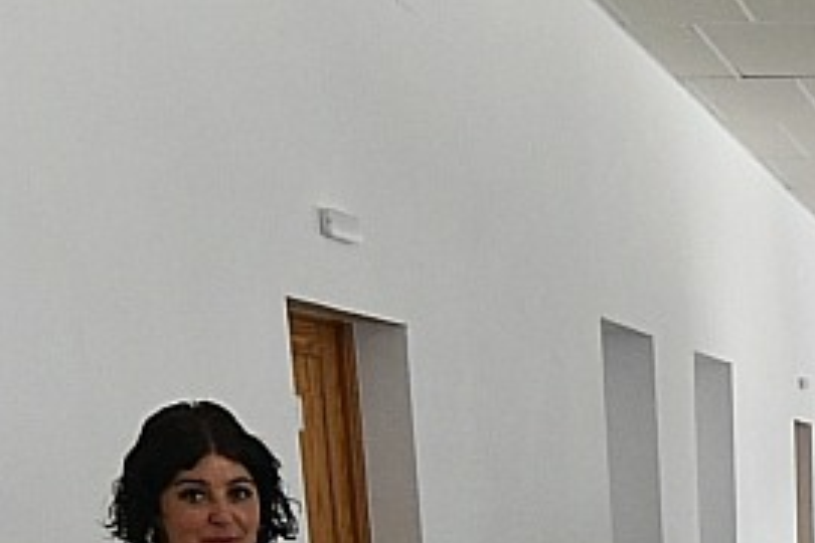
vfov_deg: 14.7
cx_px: 984
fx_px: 1811
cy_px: 1009
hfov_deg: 23.2
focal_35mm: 80
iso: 1600
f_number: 5
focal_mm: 12
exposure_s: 1/100
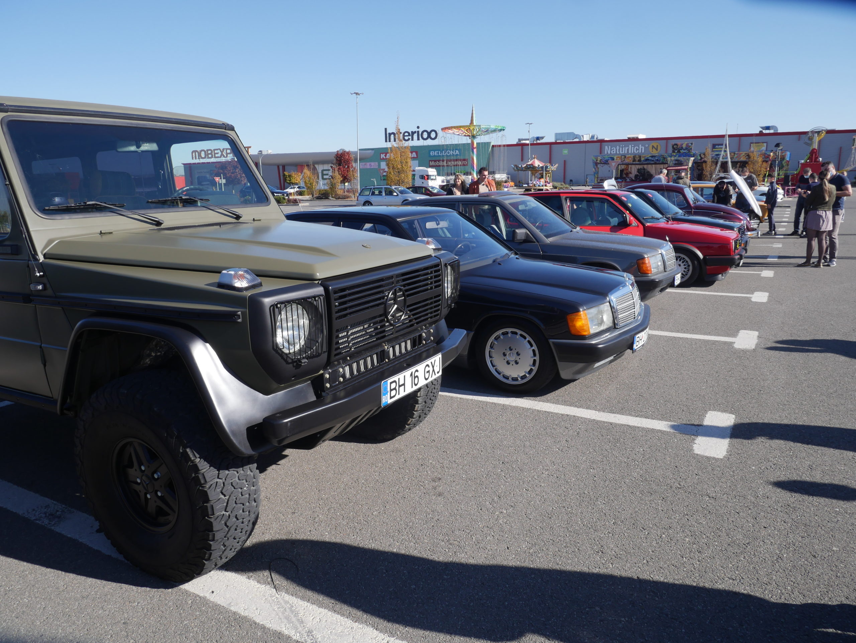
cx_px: 428
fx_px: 594
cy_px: 322
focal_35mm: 24
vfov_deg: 56.8
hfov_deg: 71.6
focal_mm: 12
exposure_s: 1/320
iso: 200
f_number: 7.1
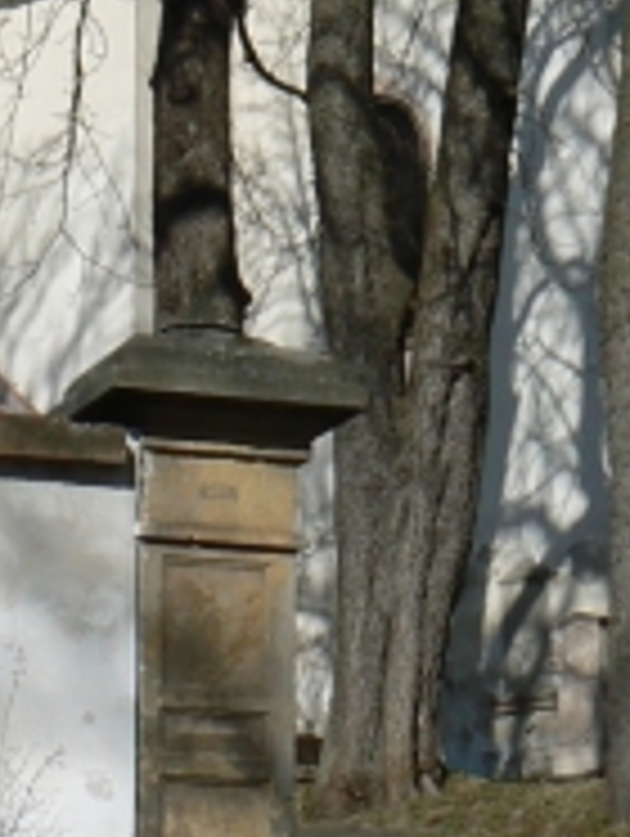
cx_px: 140
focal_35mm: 129
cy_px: -169
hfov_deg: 11.5
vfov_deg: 14.8
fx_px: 3123
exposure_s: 1/500
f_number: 8
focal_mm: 6
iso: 80
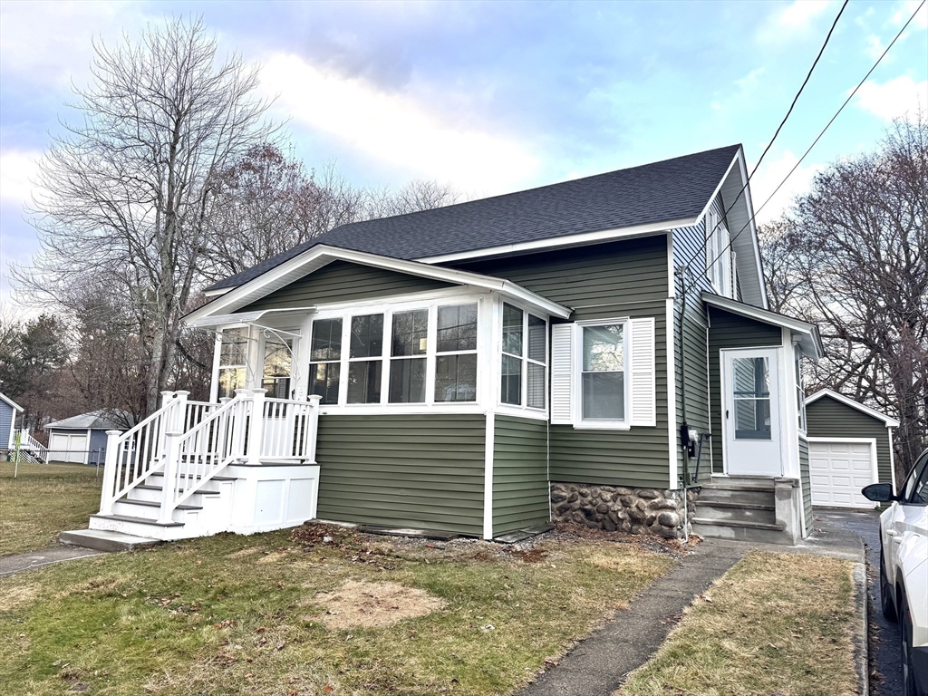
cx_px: 464
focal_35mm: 24
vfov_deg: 56.8
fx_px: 643
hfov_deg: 71.6
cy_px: 348
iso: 64
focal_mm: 6.76
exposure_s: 1/267
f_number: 1.78
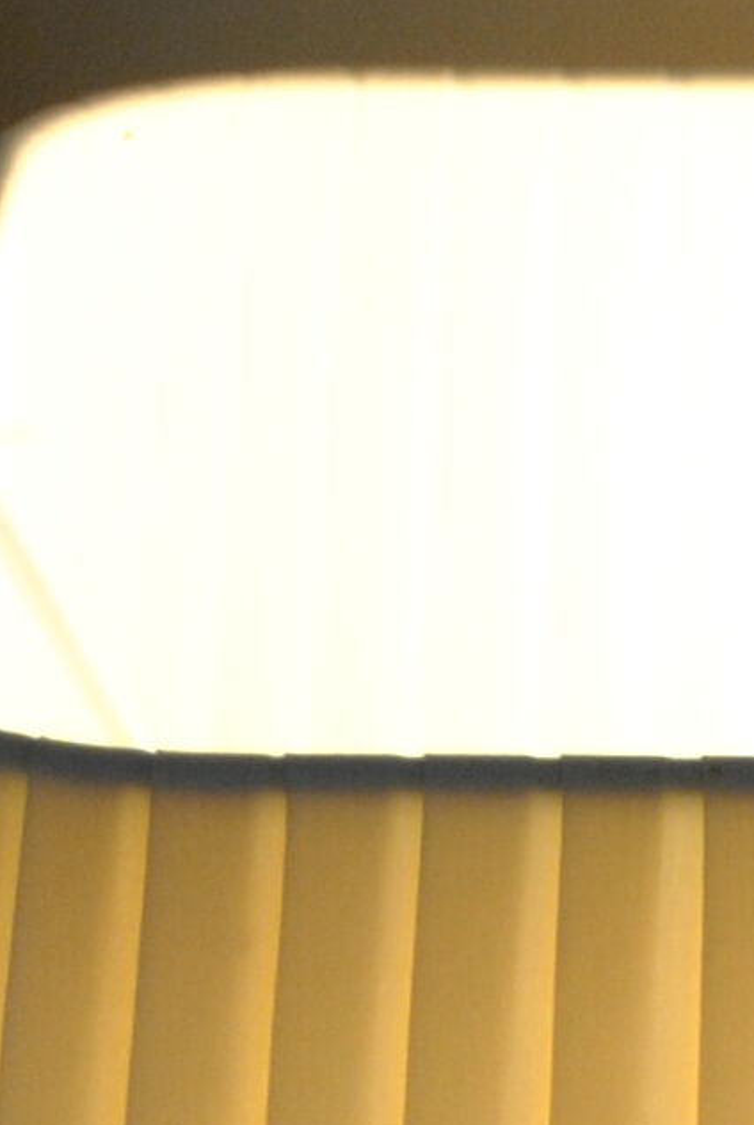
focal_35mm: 312
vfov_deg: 6.4
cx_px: 1108
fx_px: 9769
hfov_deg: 4.4
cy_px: 2358
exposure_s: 1/30
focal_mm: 34
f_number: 5
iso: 250
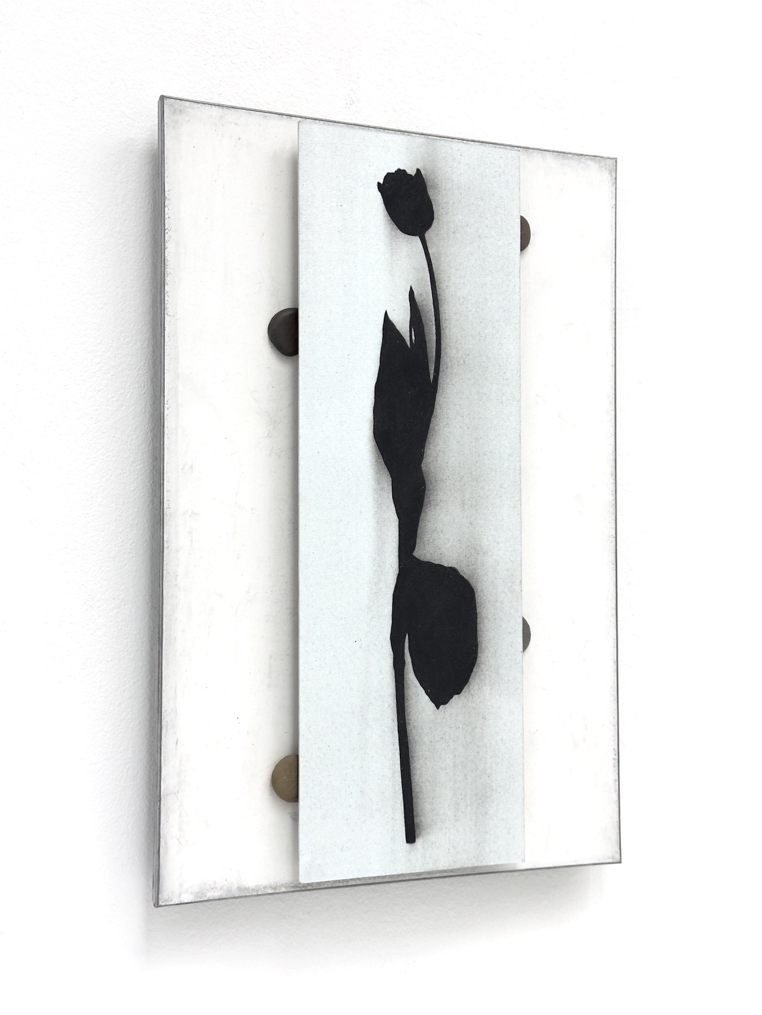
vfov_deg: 39.7
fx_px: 1409
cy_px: 508
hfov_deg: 30.3
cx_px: 381
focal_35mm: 48
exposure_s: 1/364
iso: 64
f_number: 1.78
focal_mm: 6.76
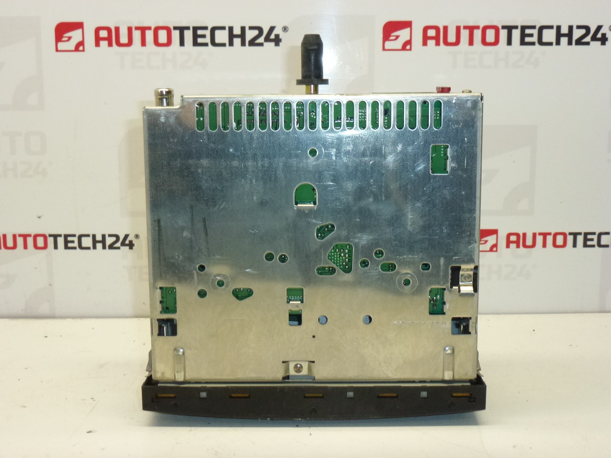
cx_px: 306
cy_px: 229
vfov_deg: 32.2
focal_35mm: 45
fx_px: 794
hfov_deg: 42.1
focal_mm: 8
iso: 400
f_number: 4
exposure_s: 1/160
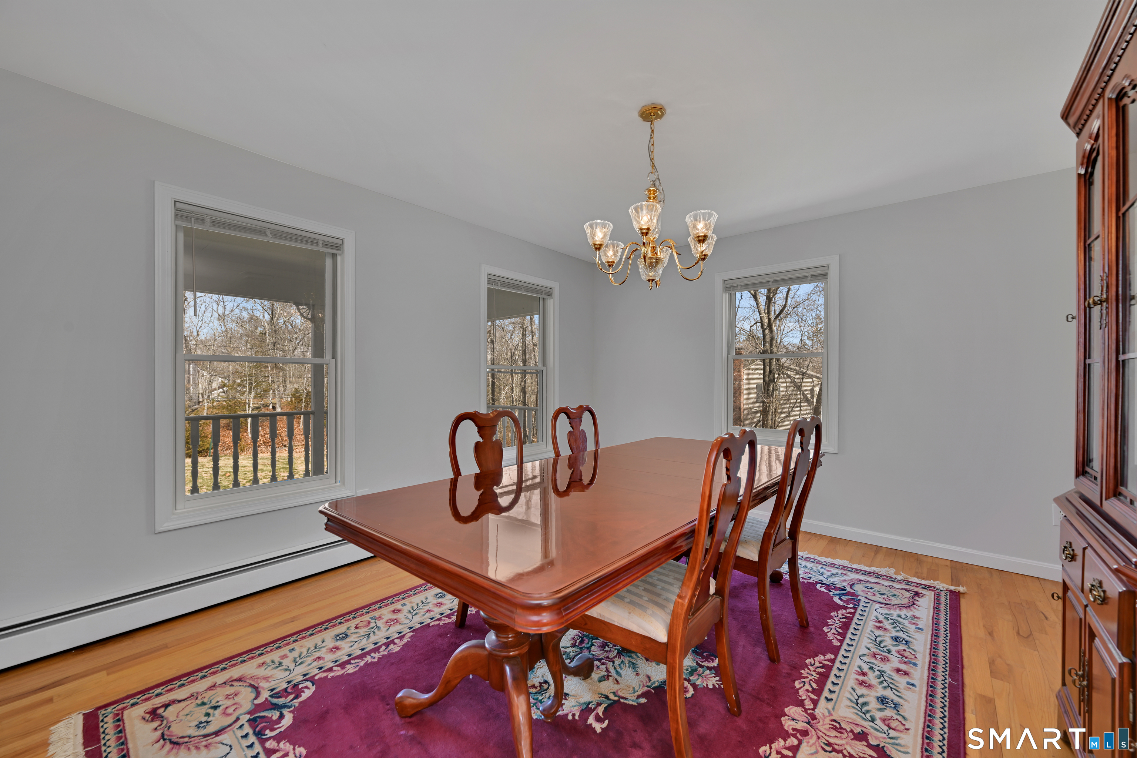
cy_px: 379
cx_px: 568
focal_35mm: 14
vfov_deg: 81.2
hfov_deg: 104.3
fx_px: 442
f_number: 8
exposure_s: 1/250
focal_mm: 14
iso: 125
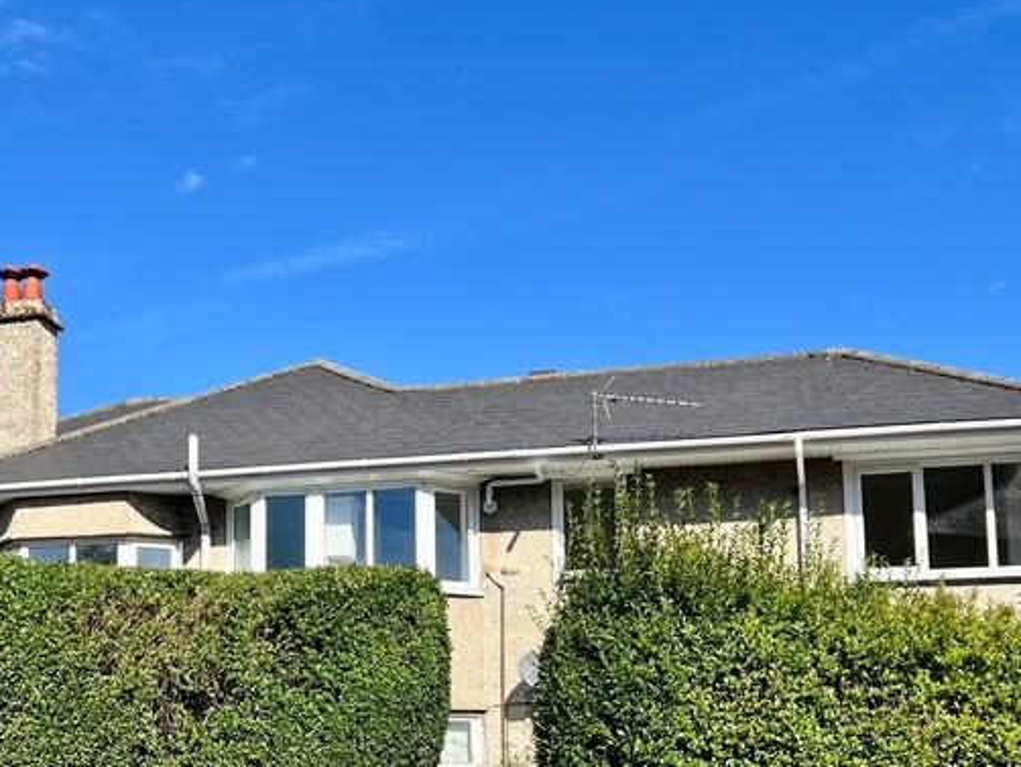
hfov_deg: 35.6
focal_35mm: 53
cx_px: 305
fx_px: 1564
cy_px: 604
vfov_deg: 27.1
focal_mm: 5.7
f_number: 1.5
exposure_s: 1/2841
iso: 50
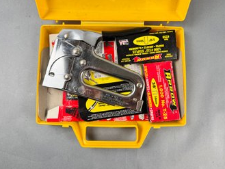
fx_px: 163
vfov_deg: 54.9
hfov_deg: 69.4
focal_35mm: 25
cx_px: 109
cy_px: 84
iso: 100
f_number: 1.78
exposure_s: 1/143
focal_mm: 6.76
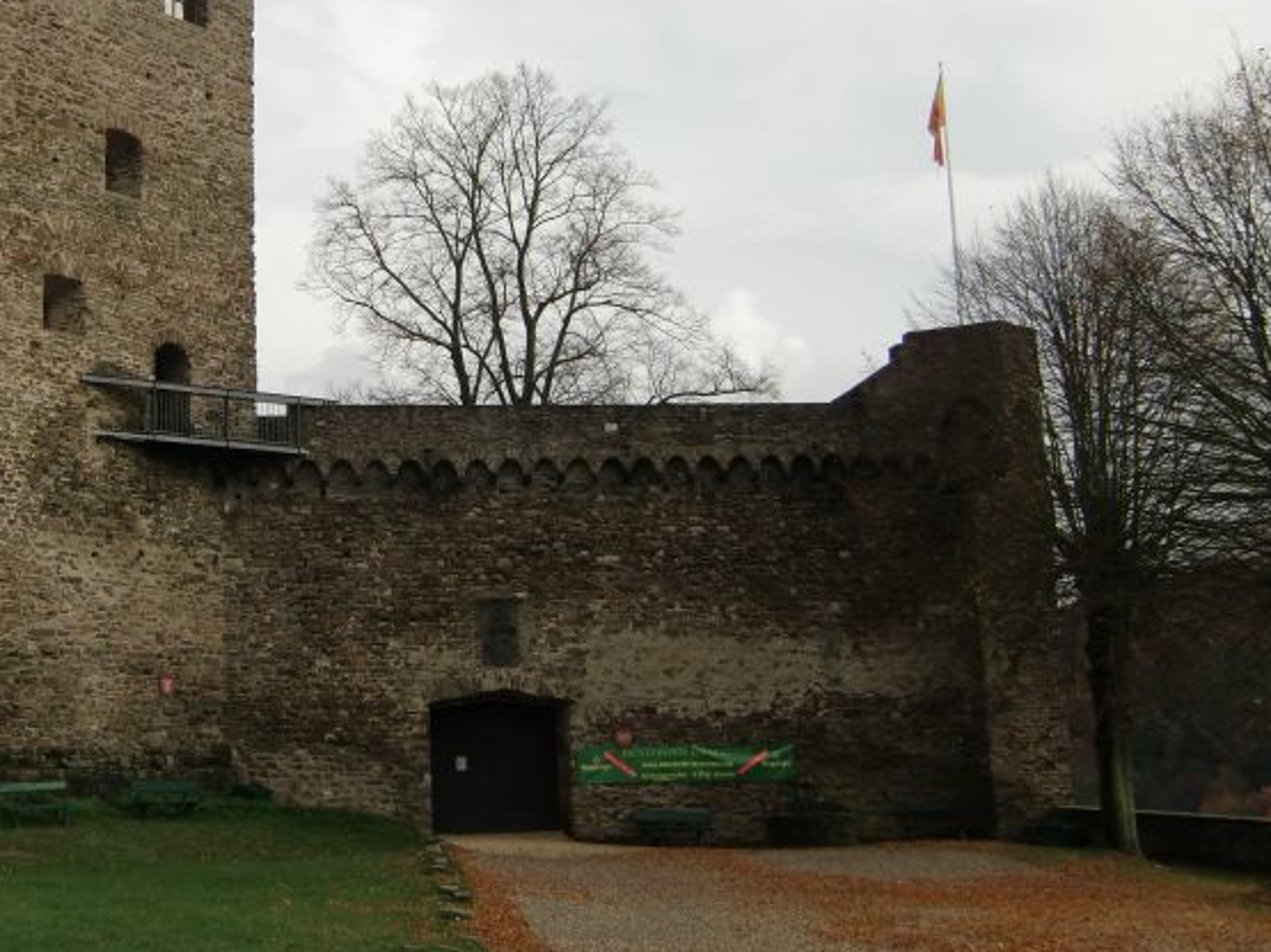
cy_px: 325
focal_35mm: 49
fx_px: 1799
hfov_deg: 38.4
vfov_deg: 29.5
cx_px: 403
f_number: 3.6
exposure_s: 1/500
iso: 64
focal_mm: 6.1
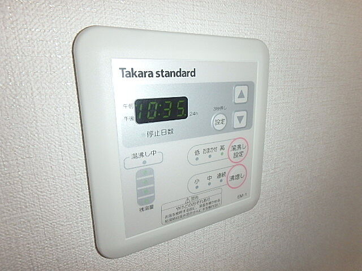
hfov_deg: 79.0
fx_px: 220
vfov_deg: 63.4
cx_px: 181
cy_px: 136
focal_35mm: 21
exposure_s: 1/30
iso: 400
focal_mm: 3.7
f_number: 6
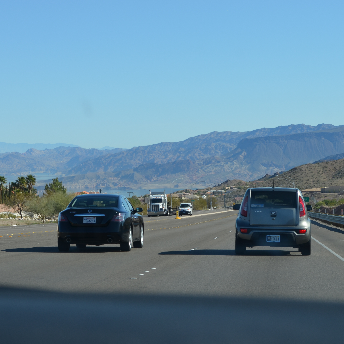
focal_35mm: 107
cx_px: 139
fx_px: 1199
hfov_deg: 16.3
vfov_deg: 16.3
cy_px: 170
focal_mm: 55
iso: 110
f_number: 8
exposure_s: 1/250
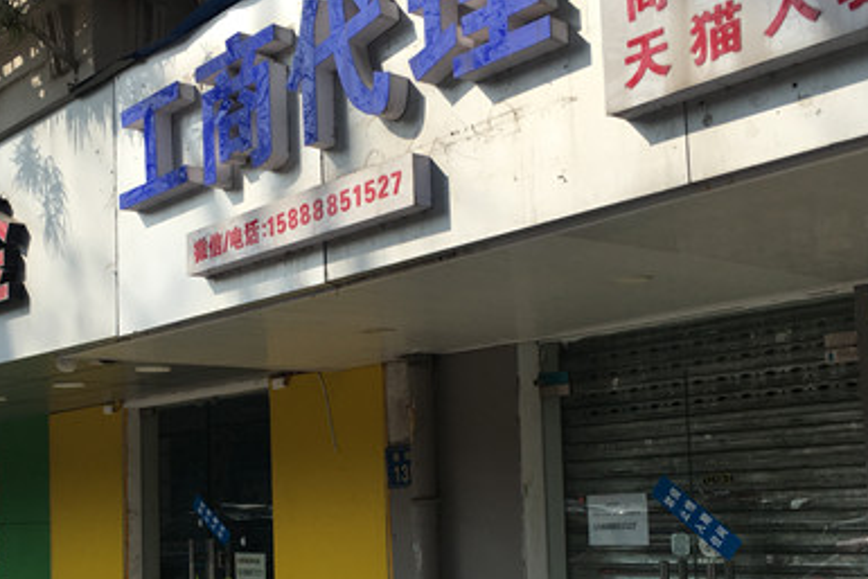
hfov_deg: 41.7
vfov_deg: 28.2
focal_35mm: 47
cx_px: 343
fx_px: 1134
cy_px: 446
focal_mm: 4.15
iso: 25
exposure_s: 1/1282
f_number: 2.2
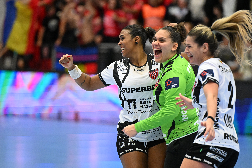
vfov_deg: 4.6
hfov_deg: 6.9
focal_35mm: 300
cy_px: 84
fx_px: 2100
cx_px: 126
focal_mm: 200
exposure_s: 1/1600
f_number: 2.8
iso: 6400
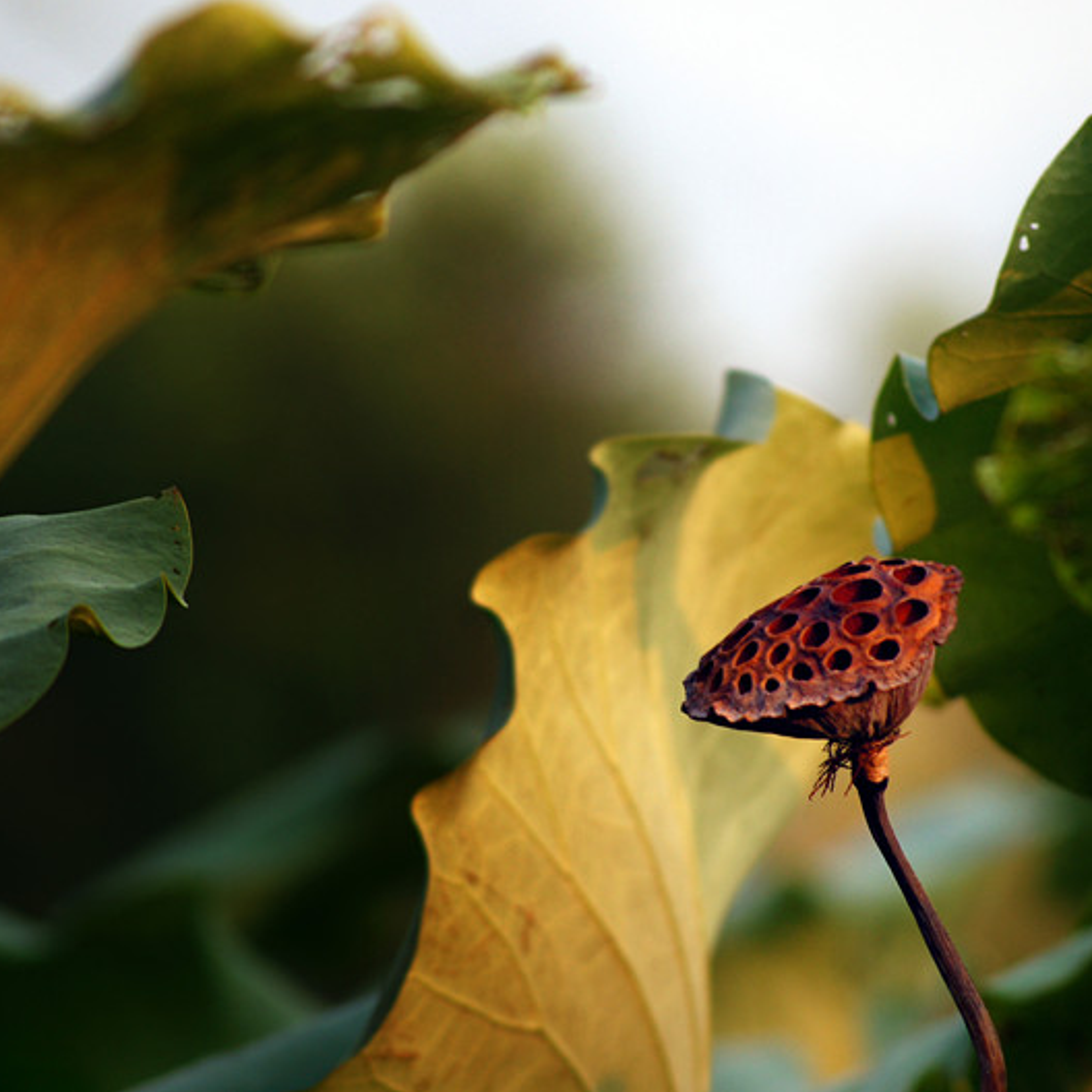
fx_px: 13776
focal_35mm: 386
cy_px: 547
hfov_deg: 4.5
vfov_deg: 4.5
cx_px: 554
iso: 400
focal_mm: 200
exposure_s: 1/320
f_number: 5.6
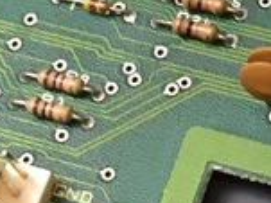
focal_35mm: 197
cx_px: 291
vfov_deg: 7.5
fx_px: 1541
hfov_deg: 10.0
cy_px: 27
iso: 250
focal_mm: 4.15
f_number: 2.2
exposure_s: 1/25
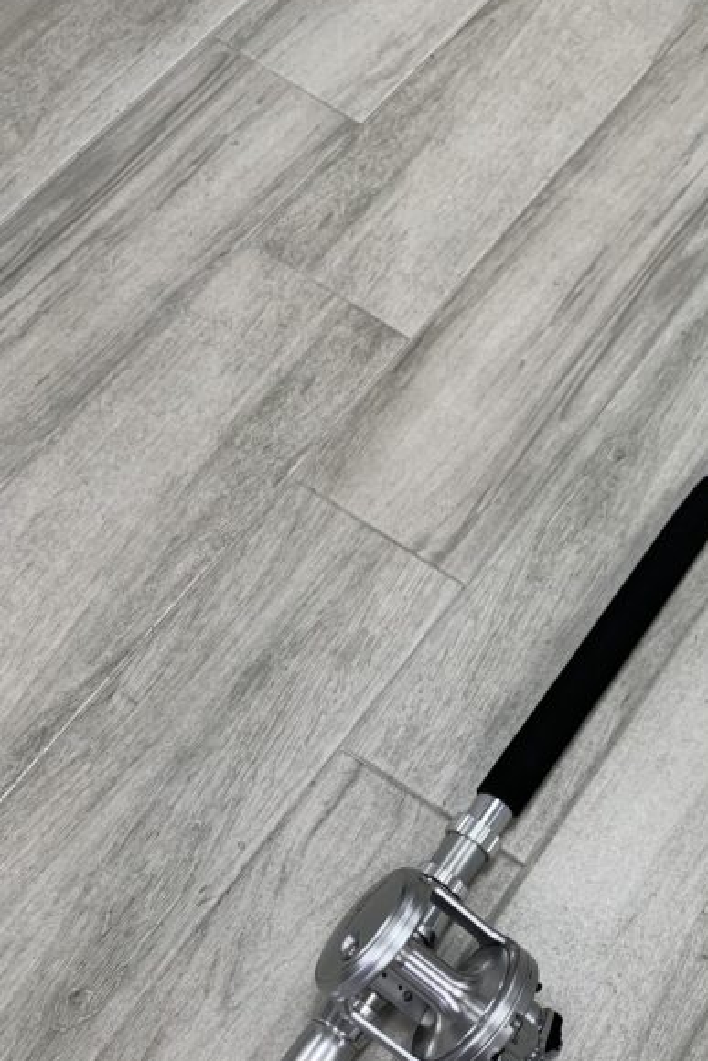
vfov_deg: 40.7
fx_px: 1415
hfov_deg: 27.4
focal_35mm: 48
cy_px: 684
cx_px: 590
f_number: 1.8
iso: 80
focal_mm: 4.25
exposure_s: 1/120
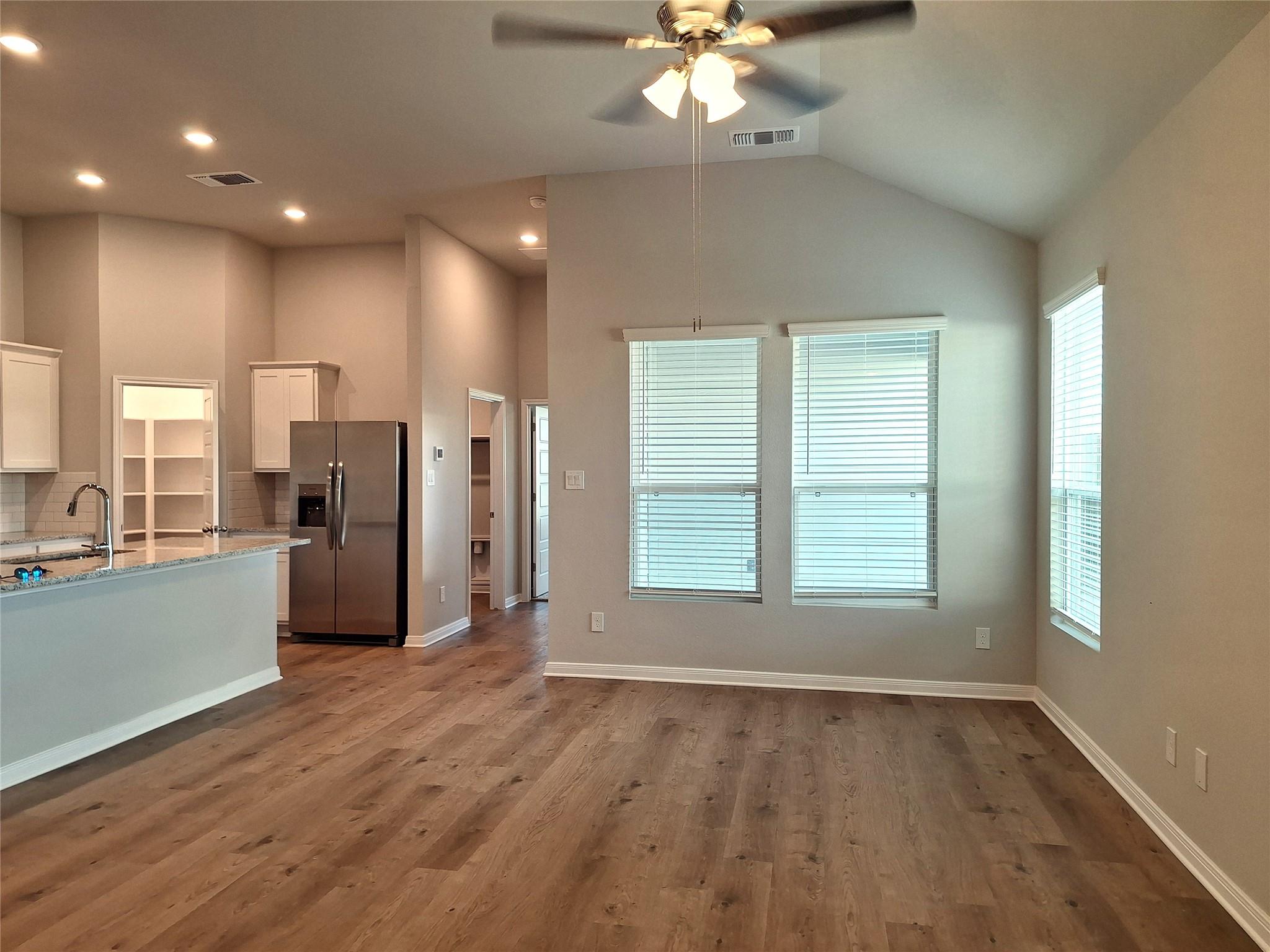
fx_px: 844
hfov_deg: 73.9
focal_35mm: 23
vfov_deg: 58.9
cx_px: 635
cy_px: 476
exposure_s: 1/60.2
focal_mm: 5.54
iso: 50
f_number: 1.8
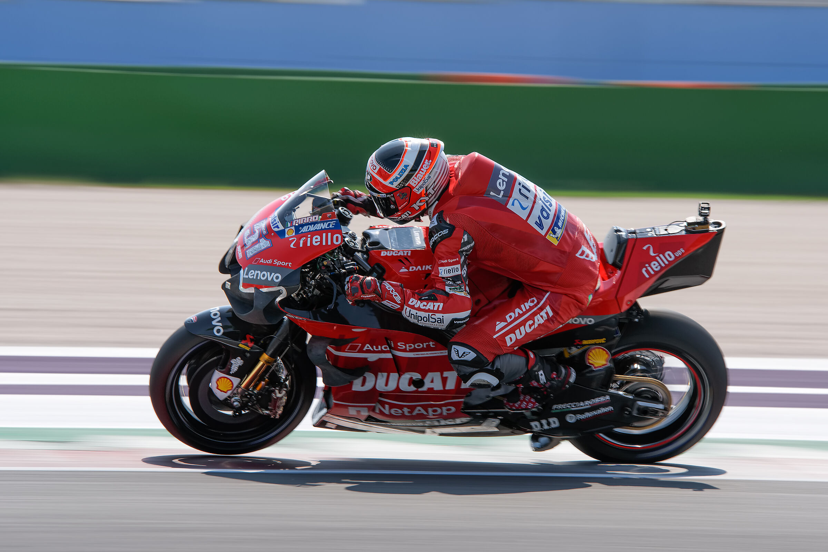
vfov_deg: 7.4
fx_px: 4255
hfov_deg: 11.1
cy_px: 276
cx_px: 414
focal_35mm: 185
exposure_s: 1/160
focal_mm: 185
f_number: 8
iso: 100
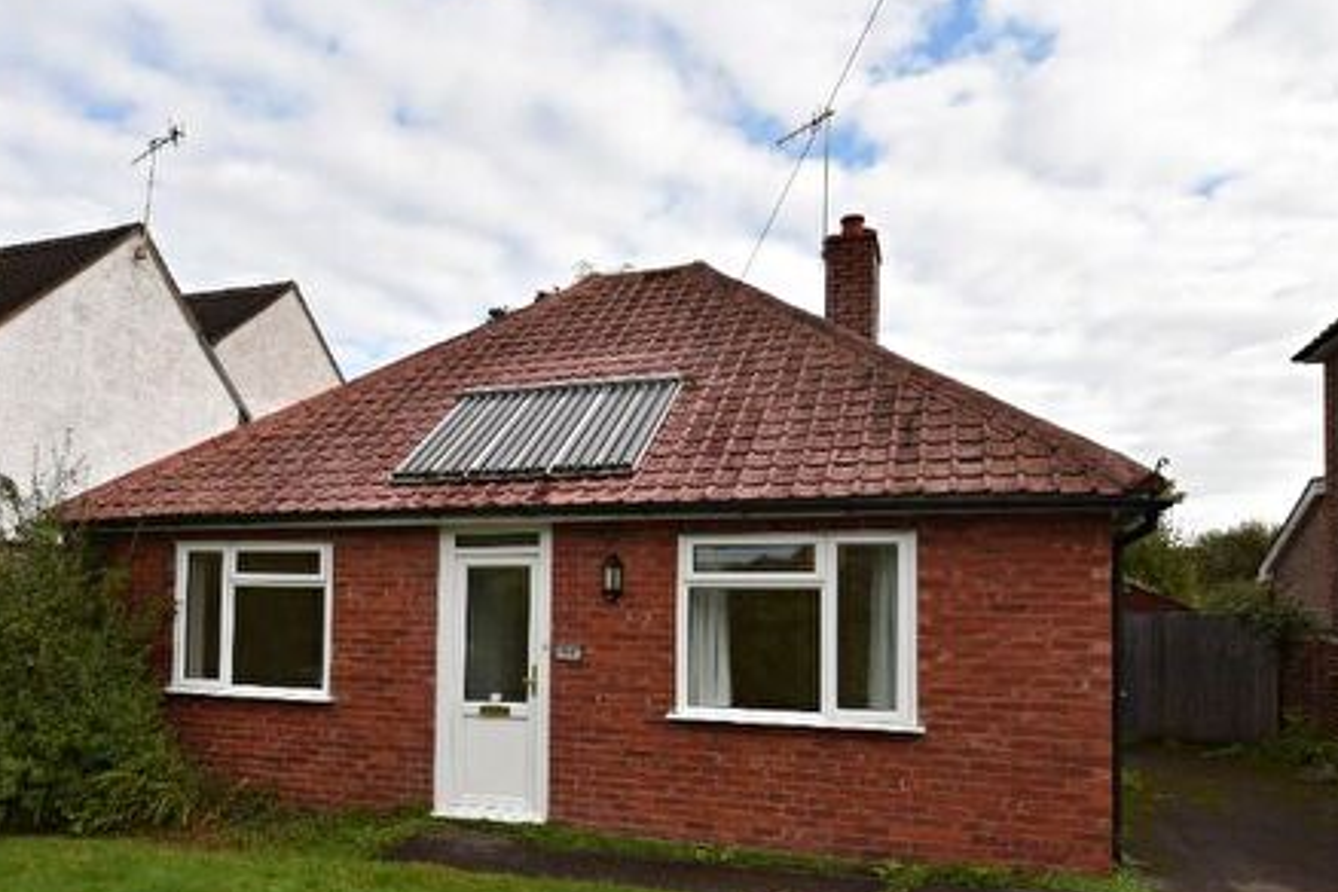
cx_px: 614
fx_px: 892
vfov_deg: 52.4
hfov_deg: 73.6
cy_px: 576
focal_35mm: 24
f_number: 7.1
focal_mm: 10
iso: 100
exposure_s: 1/200
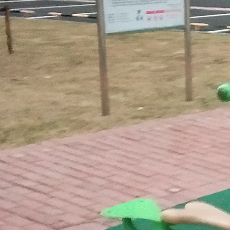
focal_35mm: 121
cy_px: 126
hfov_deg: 13.9
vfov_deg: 14.4
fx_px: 910
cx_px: 293
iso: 1000
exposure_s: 1/16.7
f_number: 2.2
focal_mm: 3.69
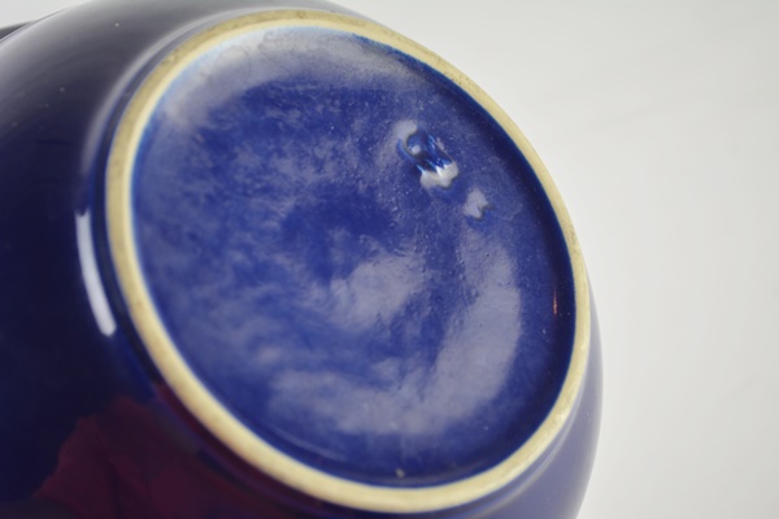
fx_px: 1623
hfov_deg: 27.0
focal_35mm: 75
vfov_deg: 18.2
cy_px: 260
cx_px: 390
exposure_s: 1/60
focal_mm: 50
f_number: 5.6
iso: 400
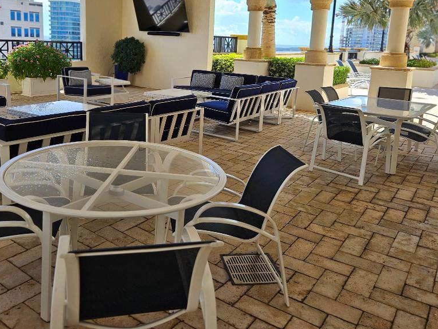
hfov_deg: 58.1
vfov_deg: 44.7
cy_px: 108
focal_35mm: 31
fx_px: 392
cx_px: 187
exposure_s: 1/779
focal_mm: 5.4
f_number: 1.8
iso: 25
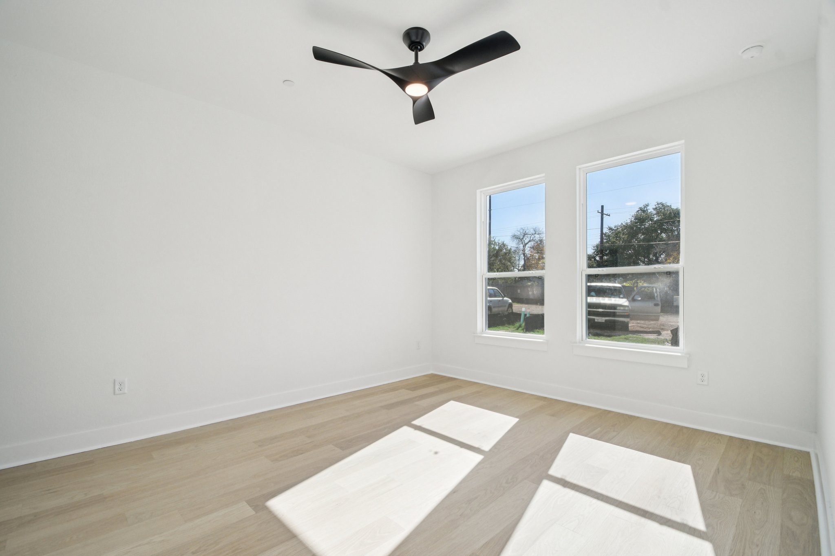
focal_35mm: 15
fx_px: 348
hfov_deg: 100.4
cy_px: 278
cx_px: 418
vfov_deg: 77.3
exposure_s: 1/400
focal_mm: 10
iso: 400
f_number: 8
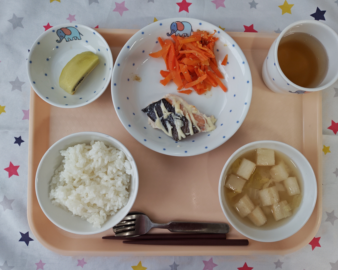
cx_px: 178
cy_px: 135
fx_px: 240
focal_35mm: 24
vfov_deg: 58.8
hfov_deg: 70.2
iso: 178
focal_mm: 5.56
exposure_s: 1/120
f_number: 1.9
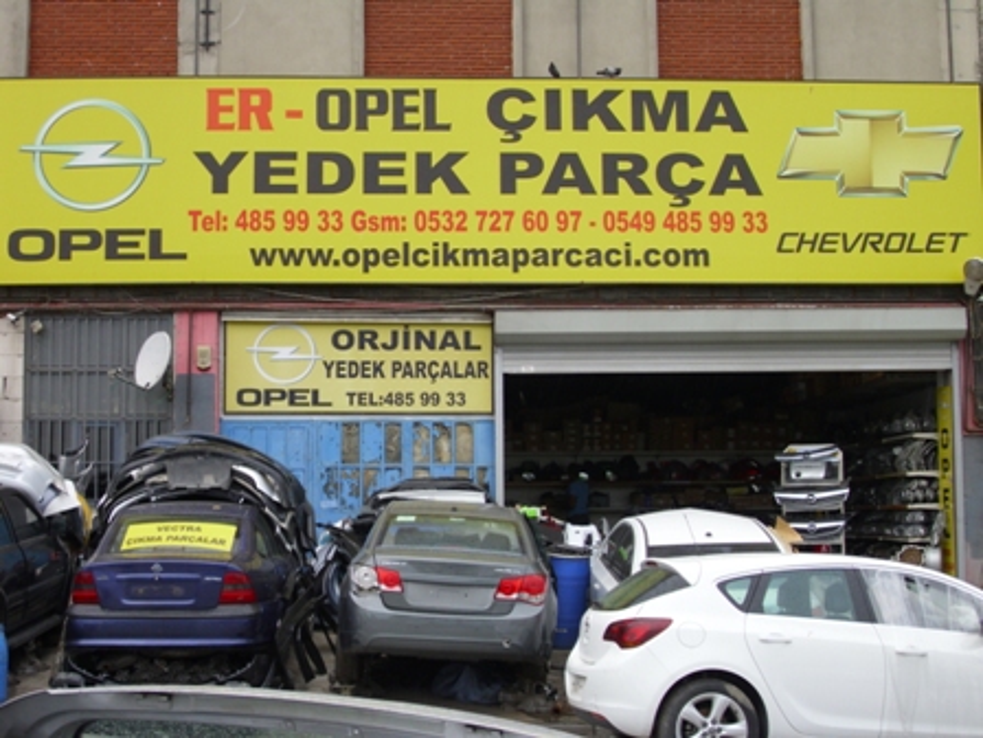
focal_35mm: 56
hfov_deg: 34.3
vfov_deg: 26.1
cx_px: 492
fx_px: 1590
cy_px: 369
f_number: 3.8
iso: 100
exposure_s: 1/60
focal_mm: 9.9
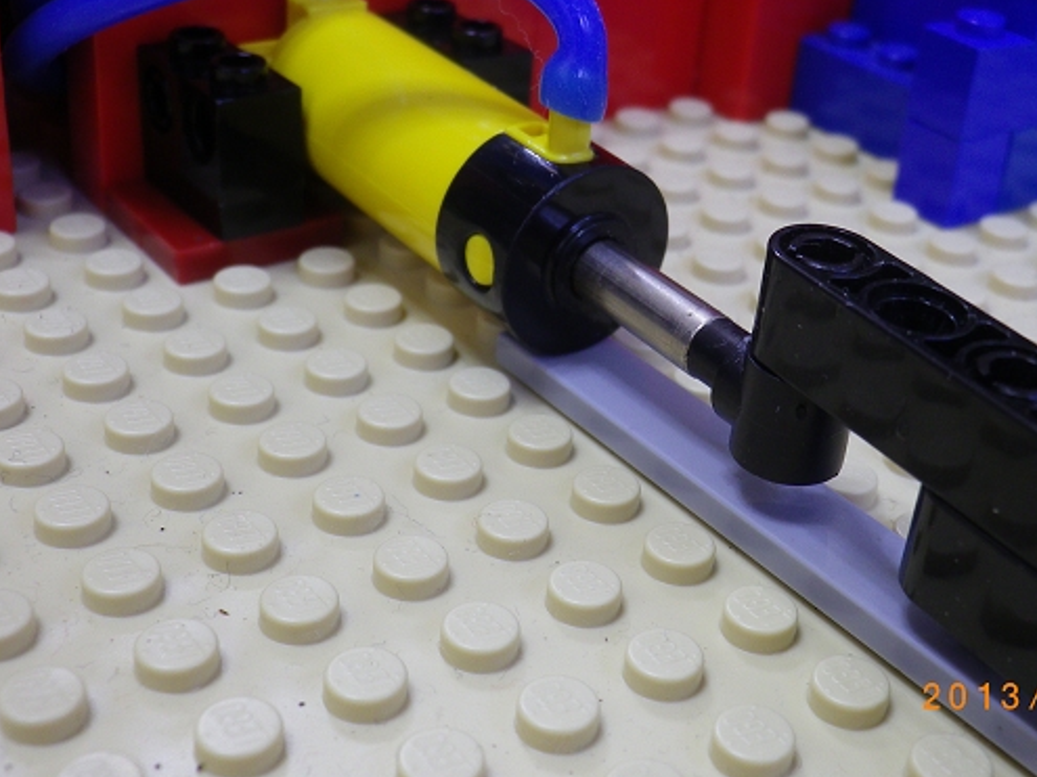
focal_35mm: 53
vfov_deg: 27.5
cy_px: 312
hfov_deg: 36.0
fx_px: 1587
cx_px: 637
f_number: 3.9
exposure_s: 1/4
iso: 100
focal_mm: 7.3
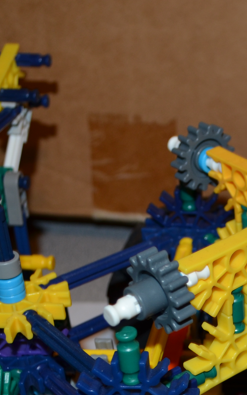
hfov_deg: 13.5
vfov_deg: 22.7
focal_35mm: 91
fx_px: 980
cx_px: 373
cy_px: 254
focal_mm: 22
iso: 200
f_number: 5.6
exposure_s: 1/30
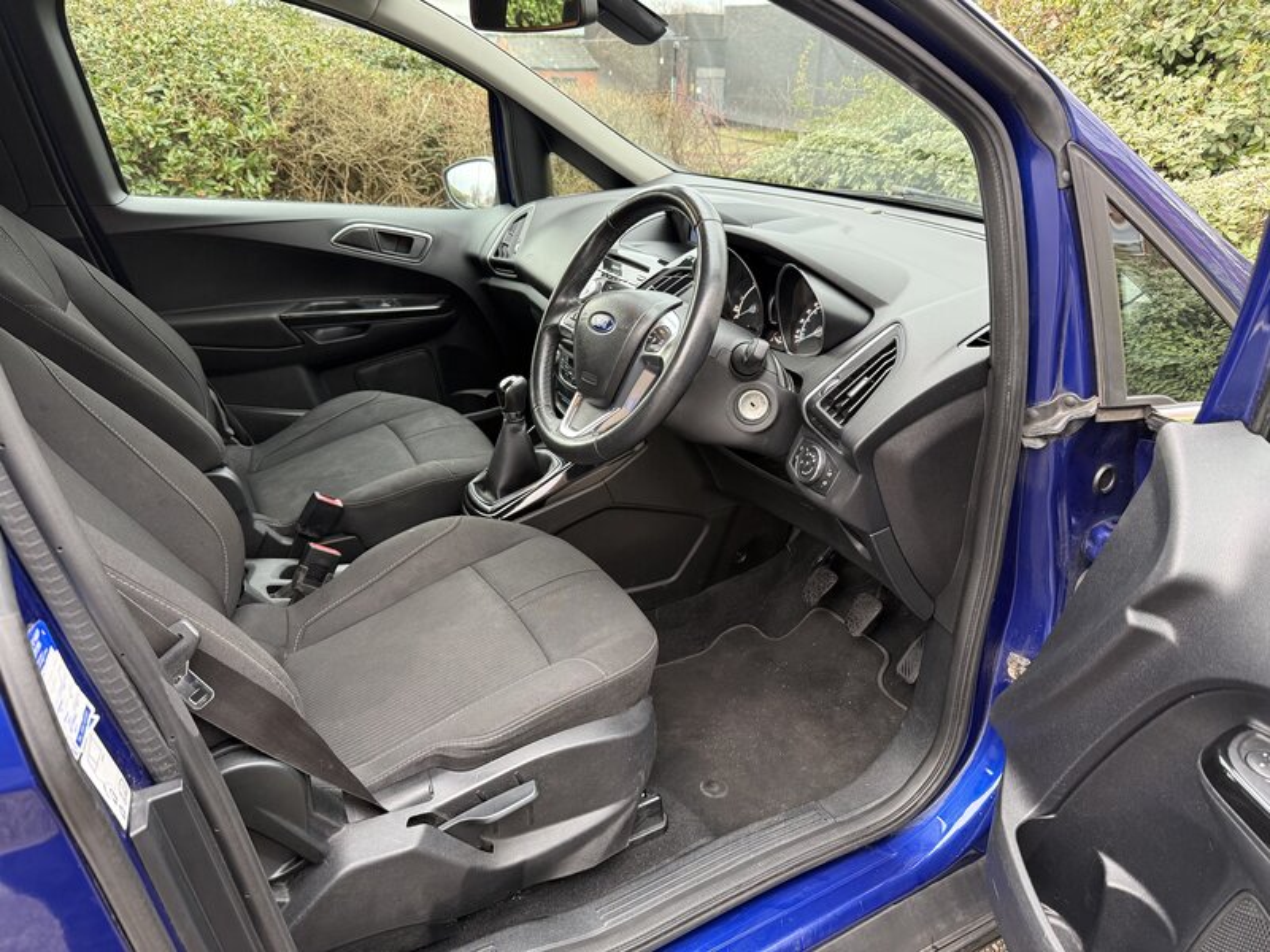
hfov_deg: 71.6
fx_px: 881
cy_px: 476
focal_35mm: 24
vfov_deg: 56.8
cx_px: 635
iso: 200
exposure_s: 1/60
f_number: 1.78
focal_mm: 6.76
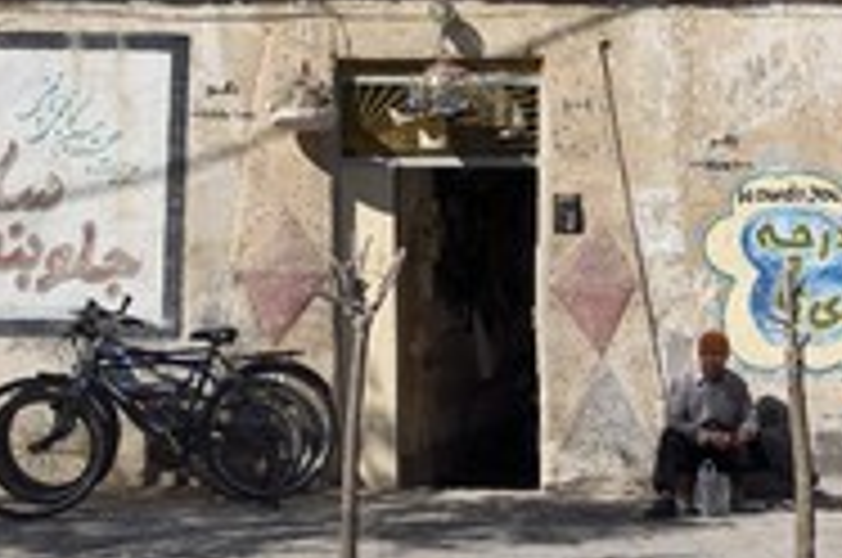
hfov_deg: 20.0
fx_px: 2312
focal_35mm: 99
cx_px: 847
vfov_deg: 13.7
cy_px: 180
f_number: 13
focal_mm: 44
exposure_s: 1/320
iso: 200
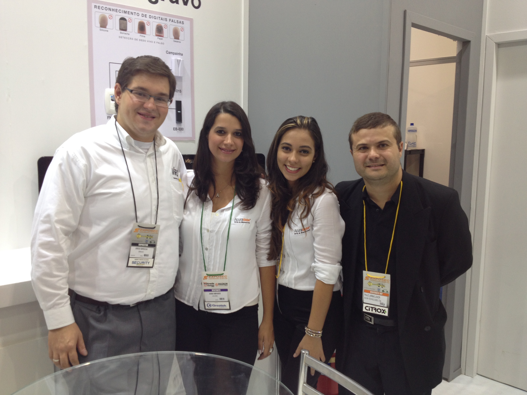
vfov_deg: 40.7
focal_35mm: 35
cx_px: 264
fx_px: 533
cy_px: 198
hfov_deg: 52.6
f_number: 2.4
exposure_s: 1/40
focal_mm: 4.28
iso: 50
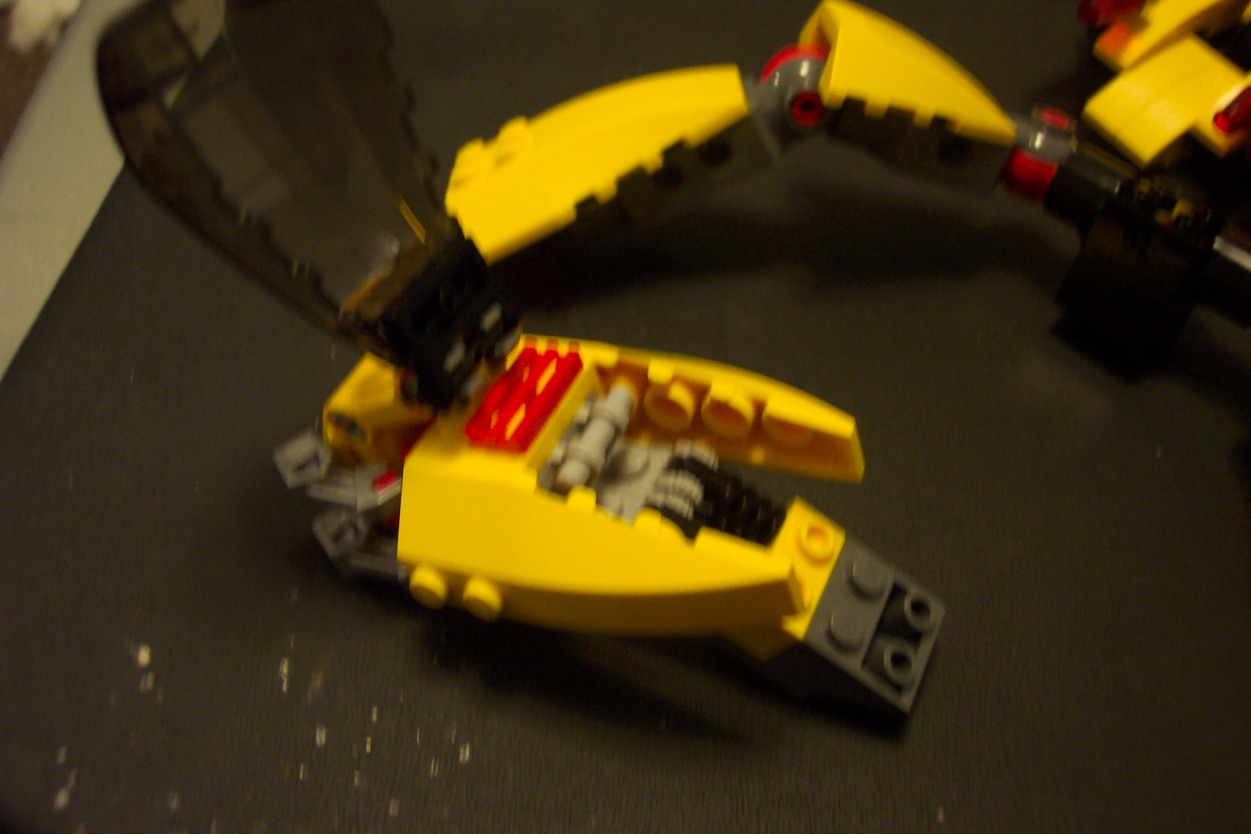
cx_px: 626
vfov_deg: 35.1
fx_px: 1320
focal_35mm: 38
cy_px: 417
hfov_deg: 50.7
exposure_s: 1/8
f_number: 2.8
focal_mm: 8
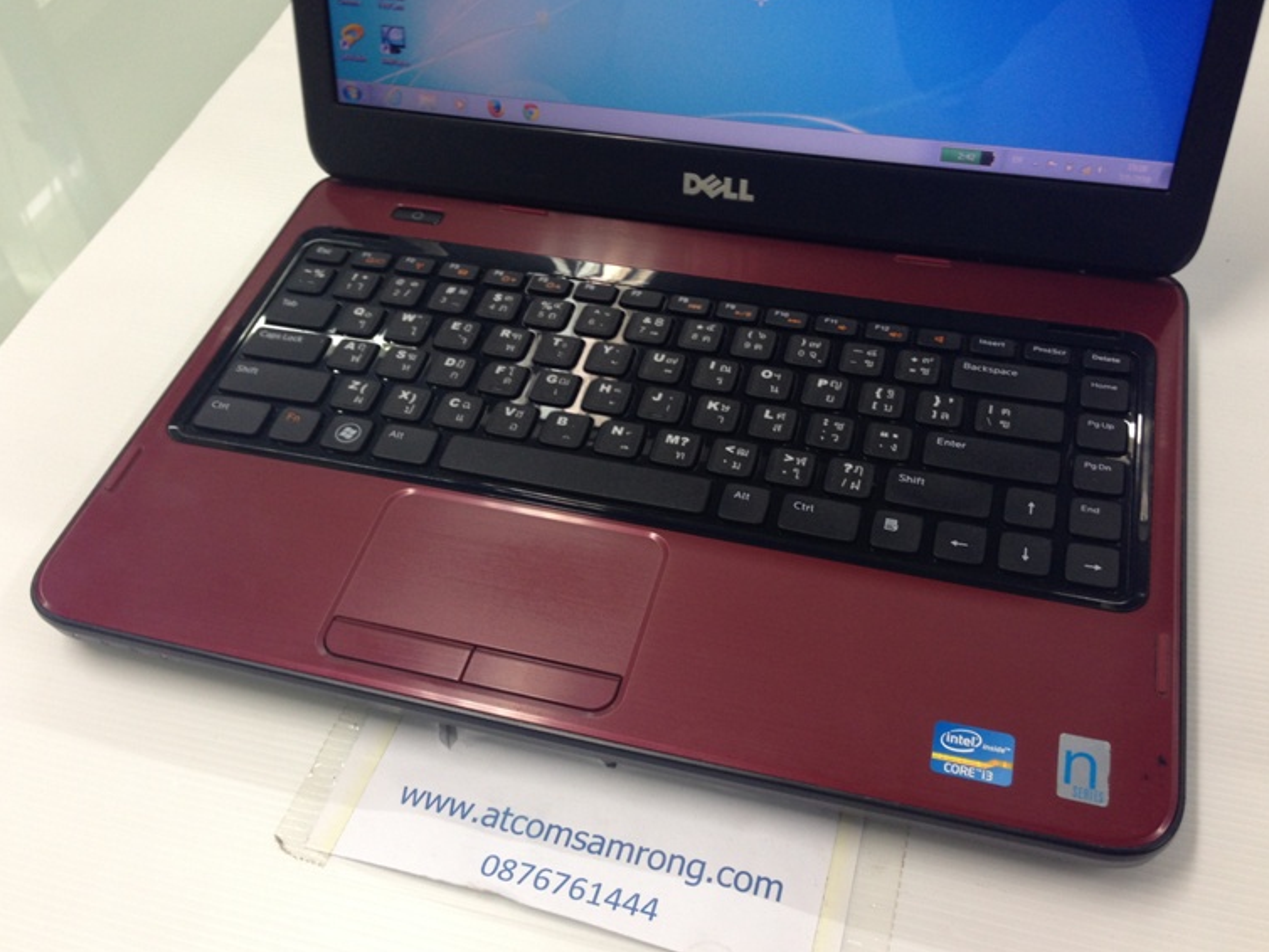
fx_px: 1283
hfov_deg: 52.6
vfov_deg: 40.7
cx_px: 643
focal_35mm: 35
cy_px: 491
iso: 80
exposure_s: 1/20
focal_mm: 4.12
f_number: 2.4
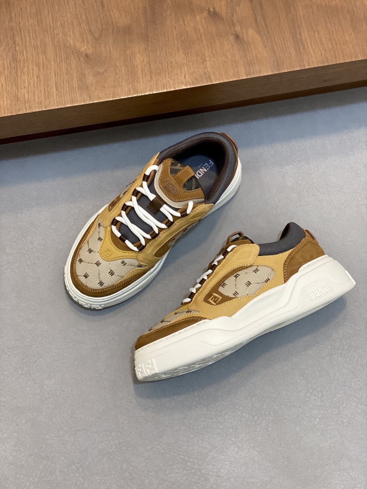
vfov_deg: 36.8
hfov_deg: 28.0
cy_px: 244
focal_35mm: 52
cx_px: 184
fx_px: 735
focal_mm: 6
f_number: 2
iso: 125
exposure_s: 1/100
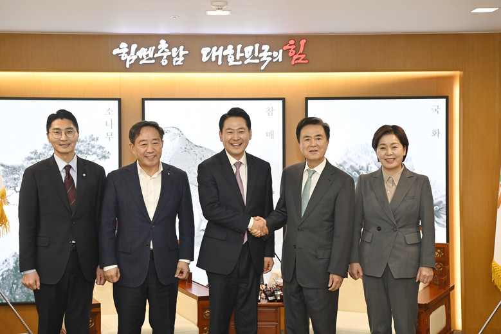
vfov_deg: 19.4
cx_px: 250
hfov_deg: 28.8
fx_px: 974
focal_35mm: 70
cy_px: 167
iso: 1250
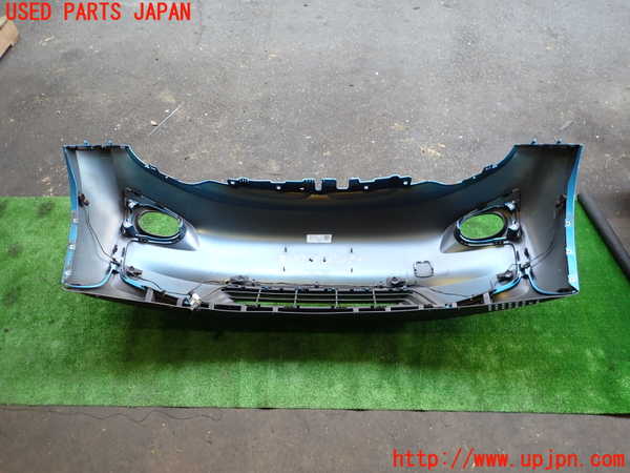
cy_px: 236
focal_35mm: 25
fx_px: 455
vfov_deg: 54.9
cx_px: 315
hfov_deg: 69.4
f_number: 2
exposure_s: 1/80
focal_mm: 4.5
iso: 200
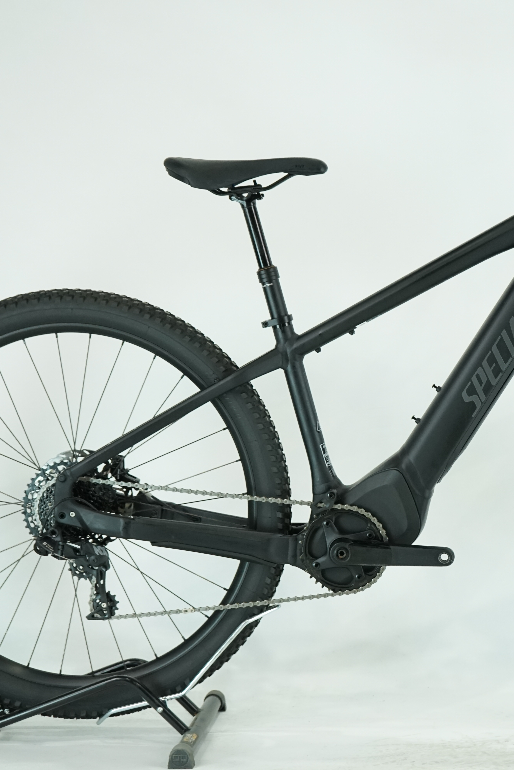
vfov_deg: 22.1
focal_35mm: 92
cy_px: 385
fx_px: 1970
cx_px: 424
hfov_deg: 14.8
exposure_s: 1/200
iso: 1250
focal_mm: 61
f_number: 5.6
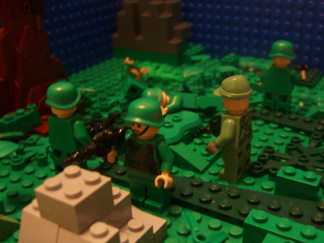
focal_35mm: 42
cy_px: 128
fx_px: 393
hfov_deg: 44.8
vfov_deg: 34.3
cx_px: 169
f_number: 2.8
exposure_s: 1/8
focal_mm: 7.9
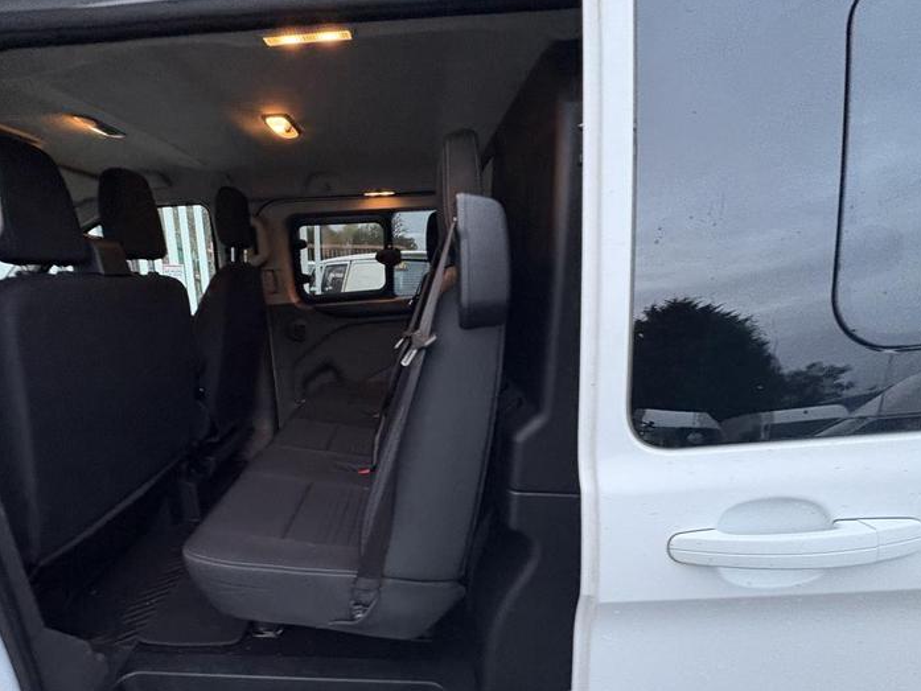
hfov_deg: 86.9
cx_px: 379
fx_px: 479
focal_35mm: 18
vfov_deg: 70.2
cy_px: 440
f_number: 2.2
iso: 400
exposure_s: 1/60
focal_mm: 2.22
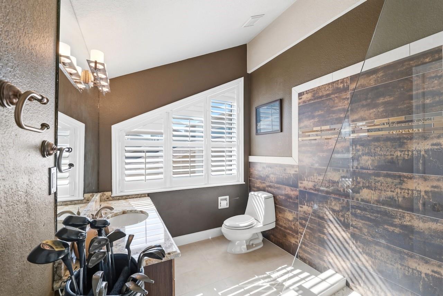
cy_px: 148
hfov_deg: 104.2
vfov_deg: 81.2
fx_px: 172
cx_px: 222
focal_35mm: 14
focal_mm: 14
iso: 400
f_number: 8
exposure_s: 1/50
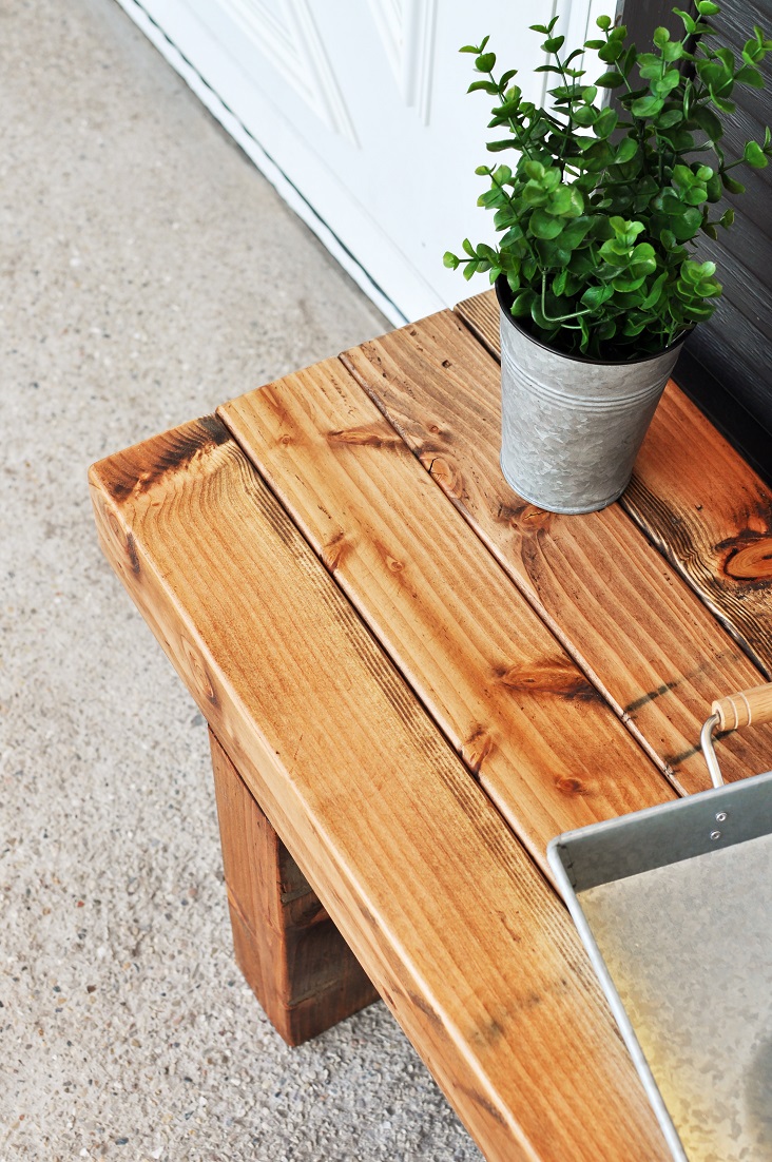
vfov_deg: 37.9
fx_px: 1693
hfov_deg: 25.7
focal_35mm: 52
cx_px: 386
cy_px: 581
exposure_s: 1/100
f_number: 5
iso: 250
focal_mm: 35
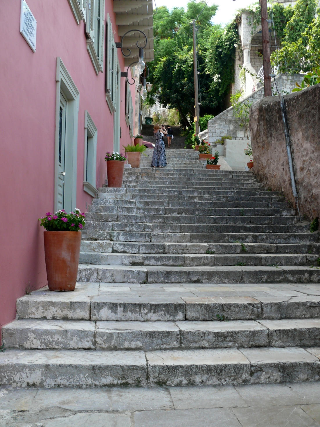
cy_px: 214
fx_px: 431
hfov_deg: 40.7
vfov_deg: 52.6
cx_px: 160
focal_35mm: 35
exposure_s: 1/100
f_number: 2.8
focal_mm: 7.4
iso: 100
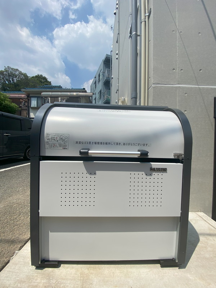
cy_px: 144
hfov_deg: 89.9
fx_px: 108
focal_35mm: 13
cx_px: 108
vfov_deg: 106.2
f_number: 2.4
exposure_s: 1/1845
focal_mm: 1.54
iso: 20
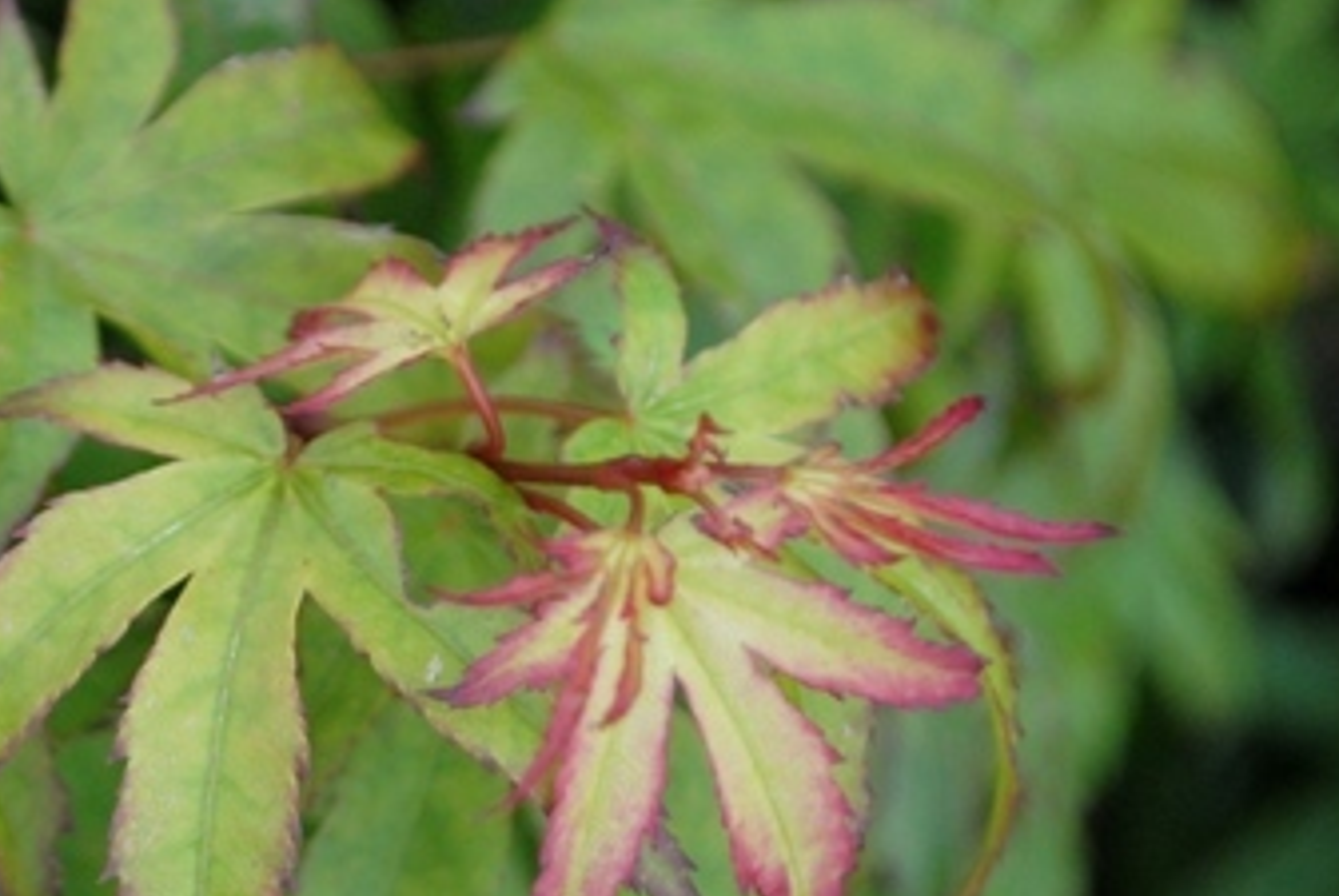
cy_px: 619
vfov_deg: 5.5
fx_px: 9367
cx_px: 44
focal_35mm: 252
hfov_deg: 8.1
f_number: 5.6
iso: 400
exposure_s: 1/125
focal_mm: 55
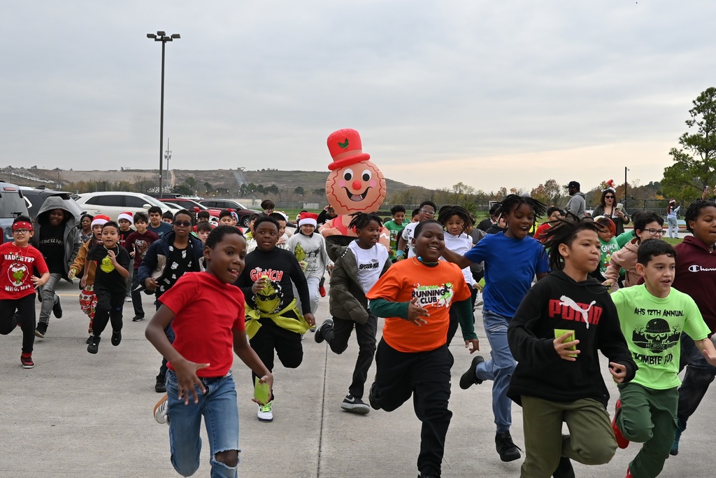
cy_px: 239
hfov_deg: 77.3
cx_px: 358
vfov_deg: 56.2
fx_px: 448
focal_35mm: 22
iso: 250
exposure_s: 1/1667
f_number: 4
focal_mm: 15
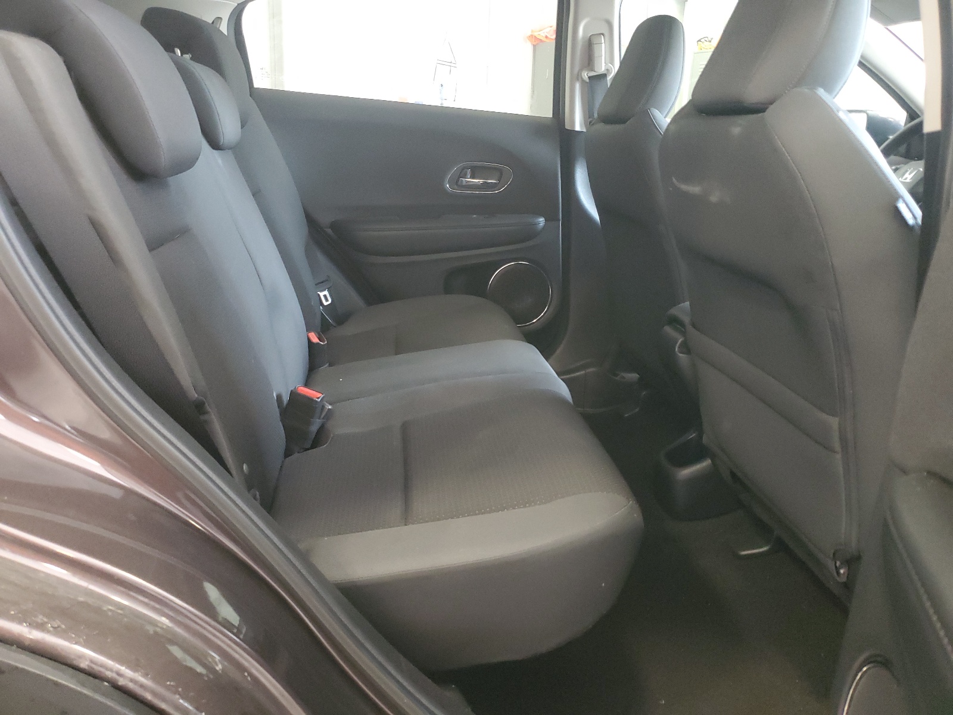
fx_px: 716
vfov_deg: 53.1
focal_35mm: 26
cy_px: 358
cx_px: 476
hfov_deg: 67.3
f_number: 1.5
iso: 351
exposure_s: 1/60.2
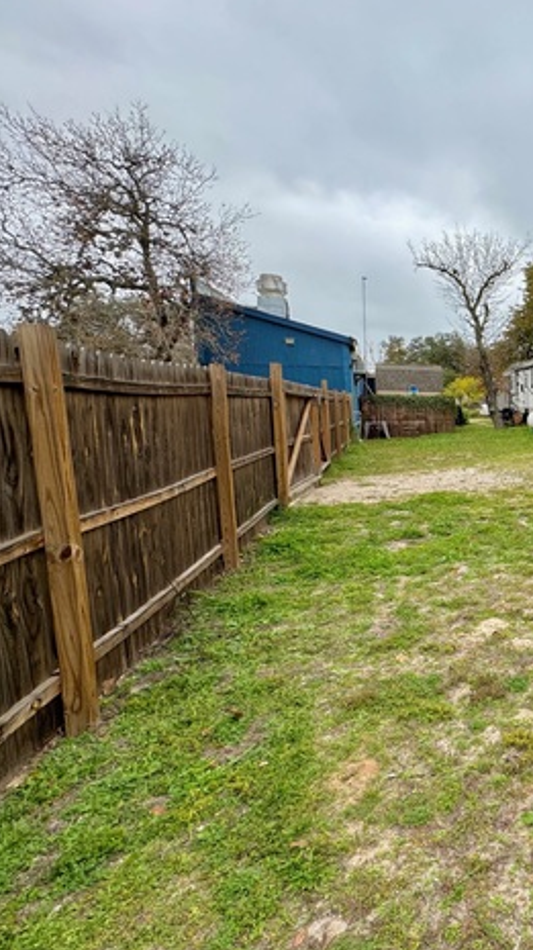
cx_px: 609
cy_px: 466
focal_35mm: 21
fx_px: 528
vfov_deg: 83.9
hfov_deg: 40.9
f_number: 2.2
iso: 40
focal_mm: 2.22
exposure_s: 1/286
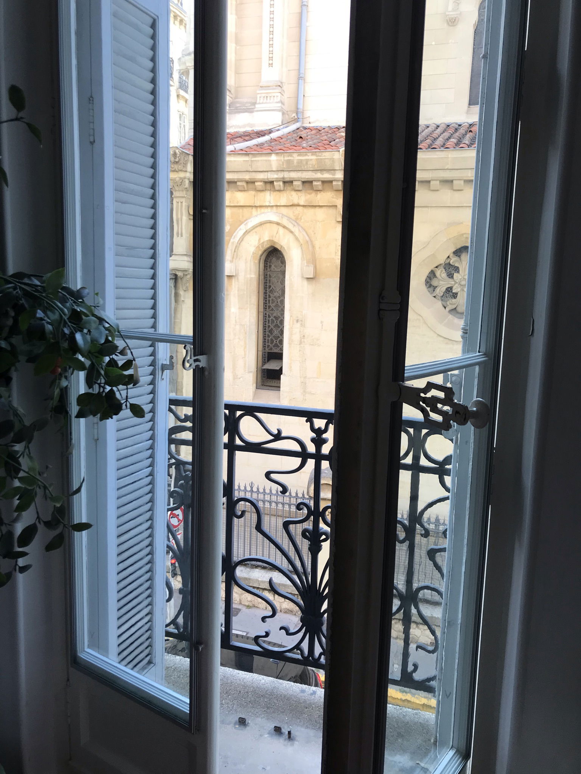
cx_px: 290
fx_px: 627
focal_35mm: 28
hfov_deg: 49.7
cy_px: 387
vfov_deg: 63.4
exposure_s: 1/122
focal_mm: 3.99
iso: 20
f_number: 1.8
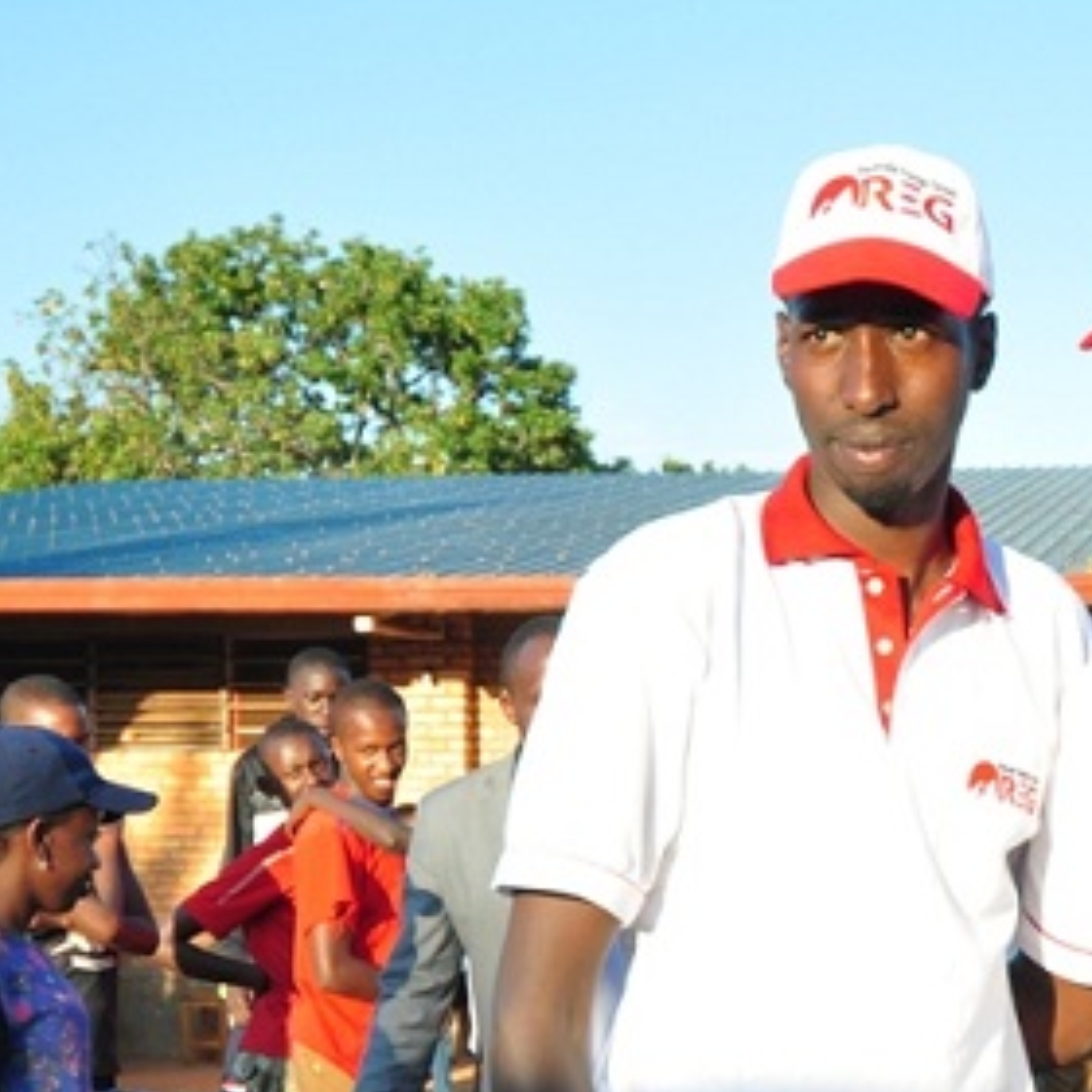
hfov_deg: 24.3
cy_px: 895
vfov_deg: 24.2
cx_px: 881
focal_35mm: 70
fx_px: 2498
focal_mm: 22
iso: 250
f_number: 4.5
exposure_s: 1/400
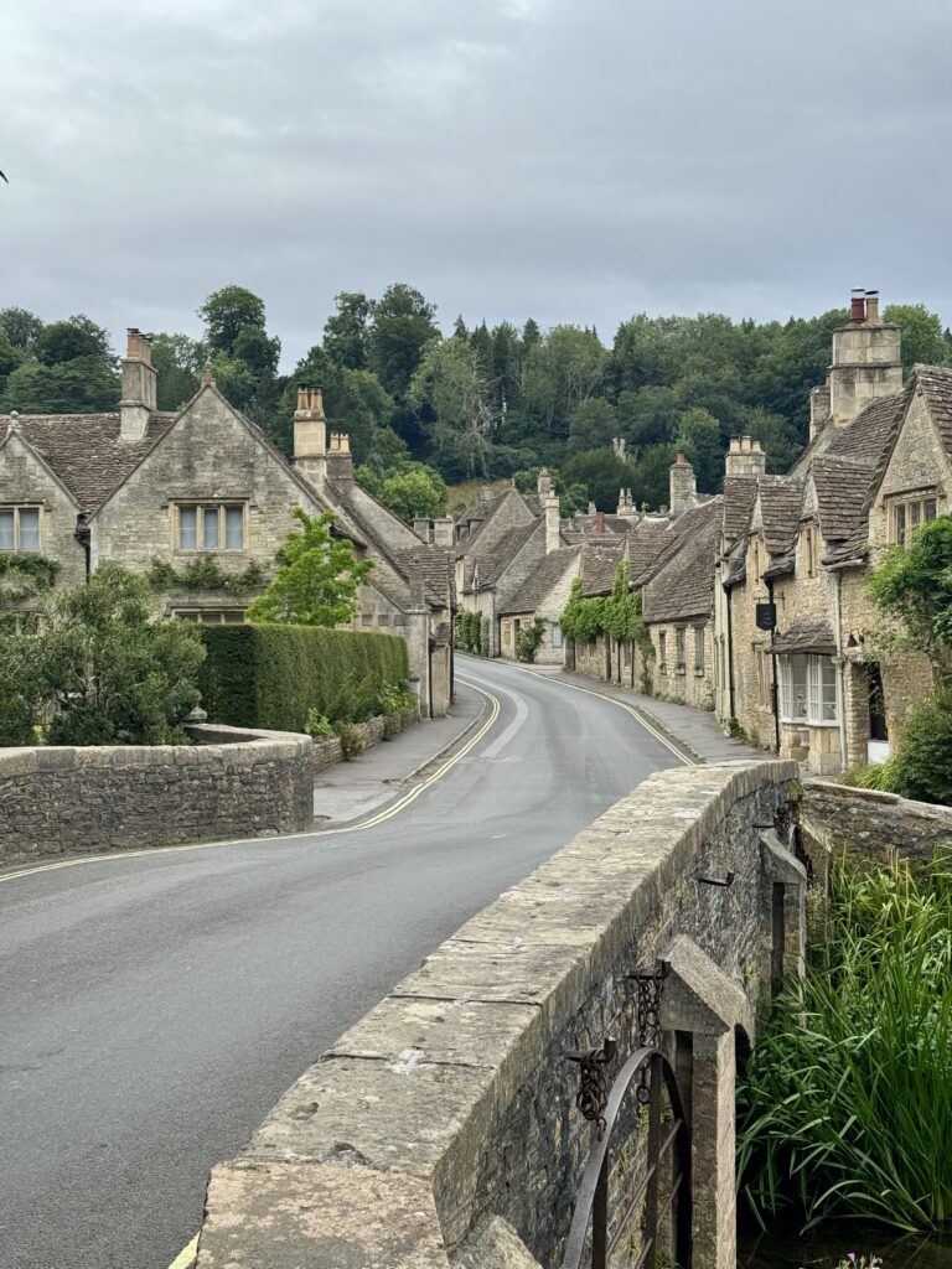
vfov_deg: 39.7
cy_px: 634
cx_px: 476
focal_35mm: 48
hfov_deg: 30.3
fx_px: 1760
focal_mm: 6.76
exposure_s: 1/1043
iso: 64
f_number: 1.78
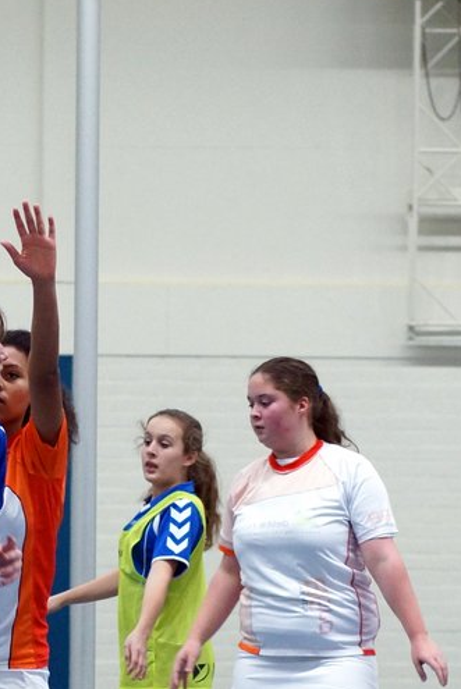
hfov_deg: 8.8
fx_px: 2971
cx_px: 72
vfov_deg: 13.2
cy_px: 540
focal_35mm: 155
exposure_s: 1/200
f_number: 2.2
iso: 1000
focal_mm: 50
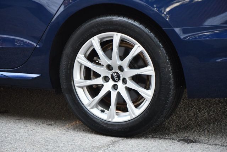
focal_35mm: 157
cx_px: 114
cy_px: 76
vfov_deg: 8.7
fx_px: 990
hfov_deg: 13.1
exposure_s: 1/125
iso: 1000
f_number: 4.8
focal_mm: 105
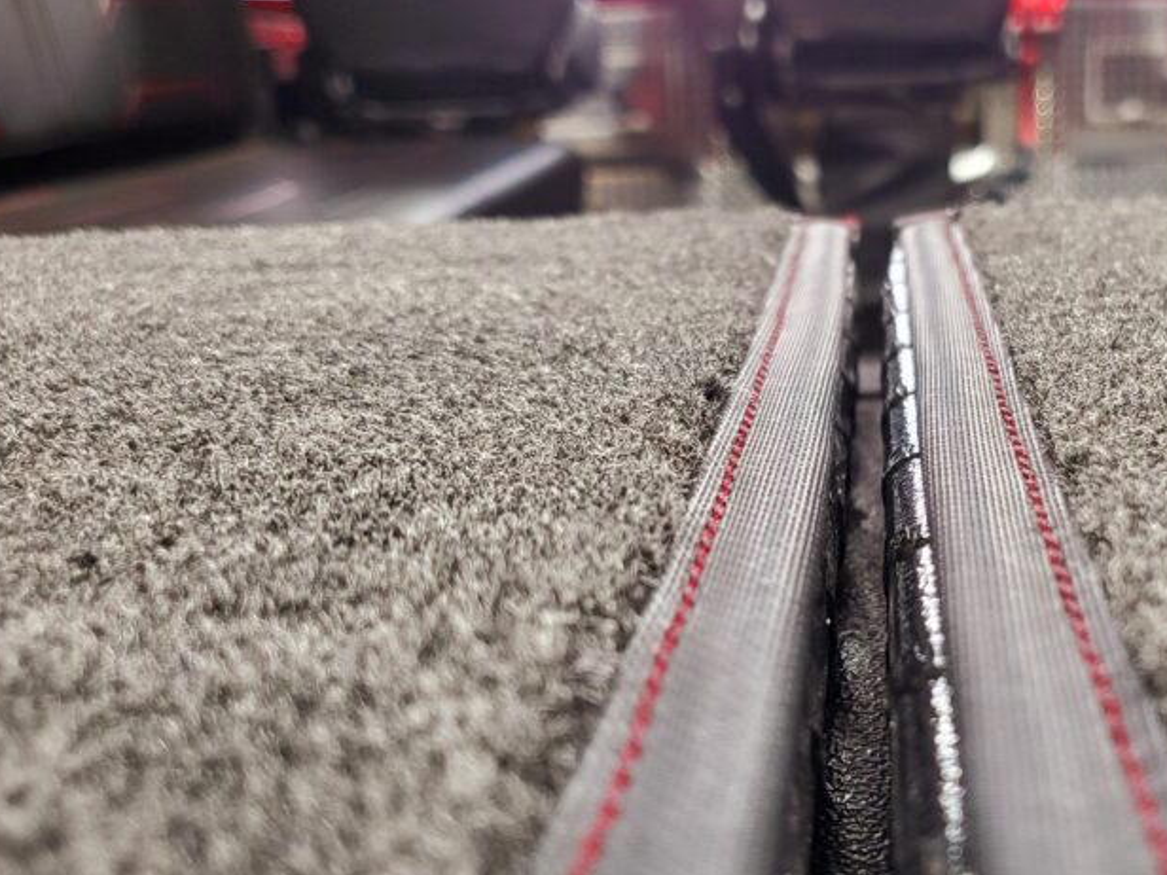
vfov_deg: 32.2
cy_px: 466
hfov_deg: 40.4
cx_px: 925
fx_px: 1517
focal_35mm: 45
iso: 200
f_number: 1.5
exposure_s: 1/50
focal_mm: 4.3
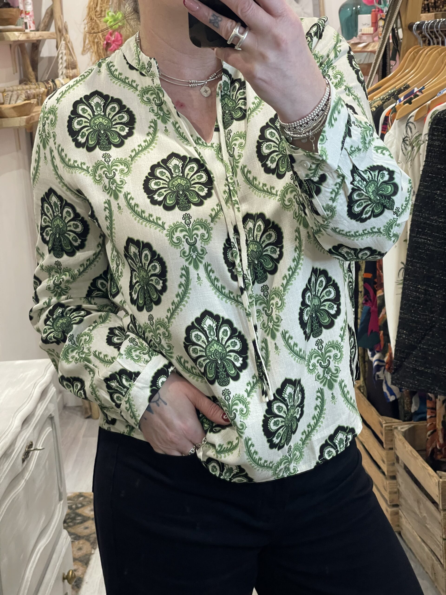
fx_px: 1099
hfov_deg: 22.9
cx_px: 223
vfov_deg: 30.3
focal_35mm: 64
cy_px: 298
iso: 200
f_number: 2.2
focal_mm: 7.5
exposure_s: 1/50
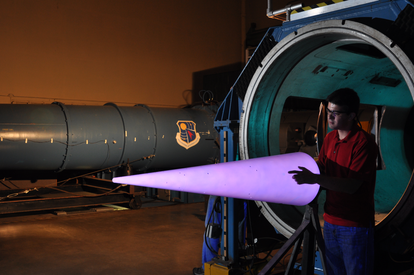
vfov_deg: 34.1
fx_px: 448
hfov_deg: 49.6
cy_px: 138
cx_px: 207
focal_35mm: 39
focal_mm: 26
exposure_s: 1
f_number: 8
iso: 400
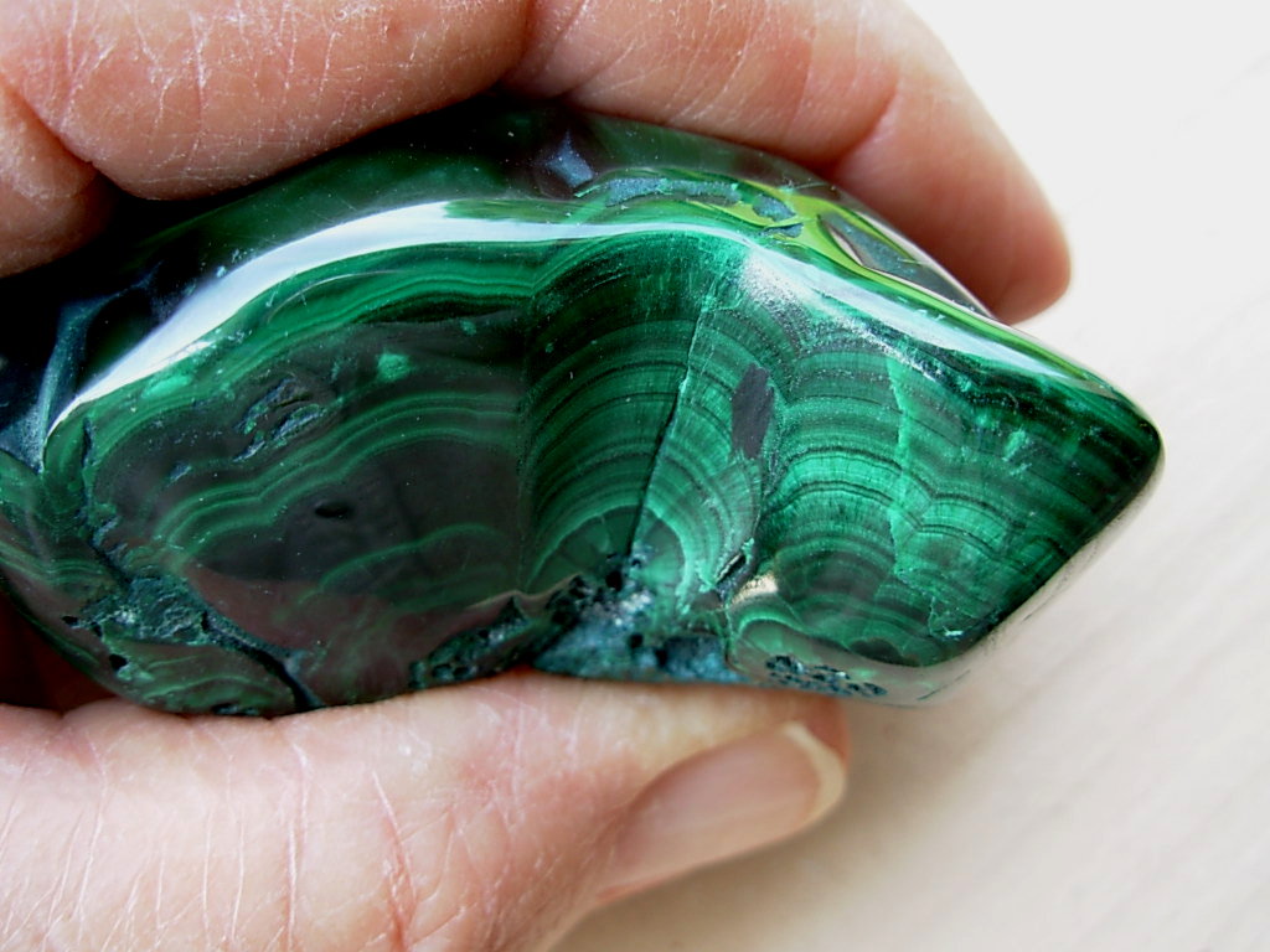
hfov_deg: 49.0
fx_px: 1394
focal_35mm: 38
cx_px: 635
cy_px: 476
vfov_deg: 37.7
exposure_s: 1/64
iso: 50
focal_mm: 6.3
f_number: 2.9
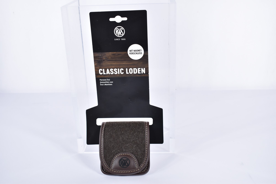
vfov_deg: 33.0
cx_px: 138
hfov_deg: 47.9
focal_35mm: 40
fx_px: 310
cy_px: 92
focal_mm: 27
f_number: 5
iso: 640
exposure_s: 1/60
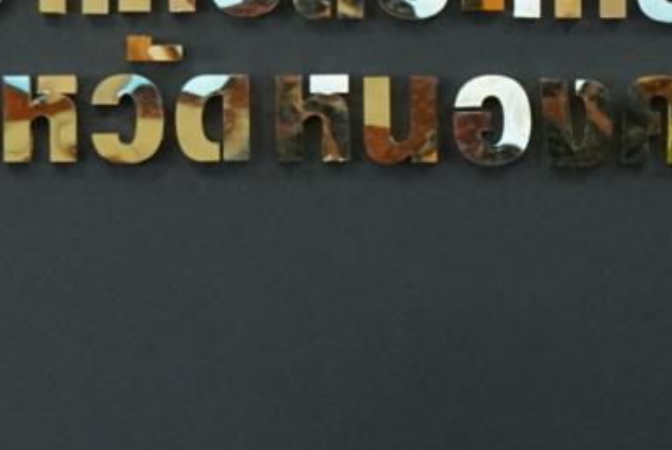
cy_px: 384
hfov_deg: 8.6
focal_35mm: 239
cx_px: 461
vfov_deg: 5.8
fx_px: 4468
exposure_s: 1/160
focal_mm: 57
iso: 5000
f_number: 5
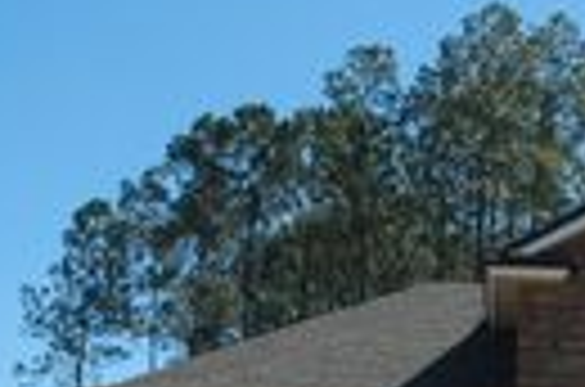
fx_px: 1686
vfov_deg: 12.9
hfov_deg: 18.9
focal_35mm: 104
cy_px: 410
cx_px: 639
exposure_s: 1/250
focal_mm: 18
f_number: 10
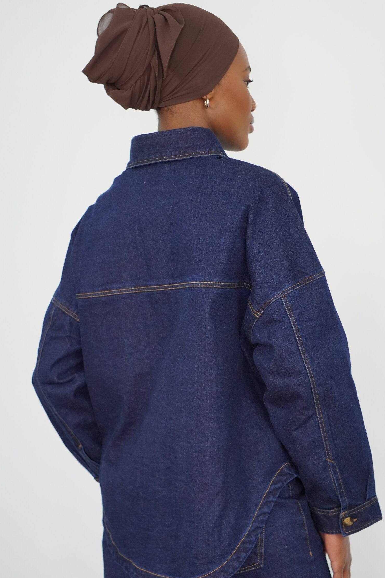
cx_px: 197
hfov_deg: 14.5
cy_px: 317
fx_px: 1517
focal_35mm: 95
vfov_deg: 21.5
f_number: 4.5
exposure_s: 1/100
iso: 1250
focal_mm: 55
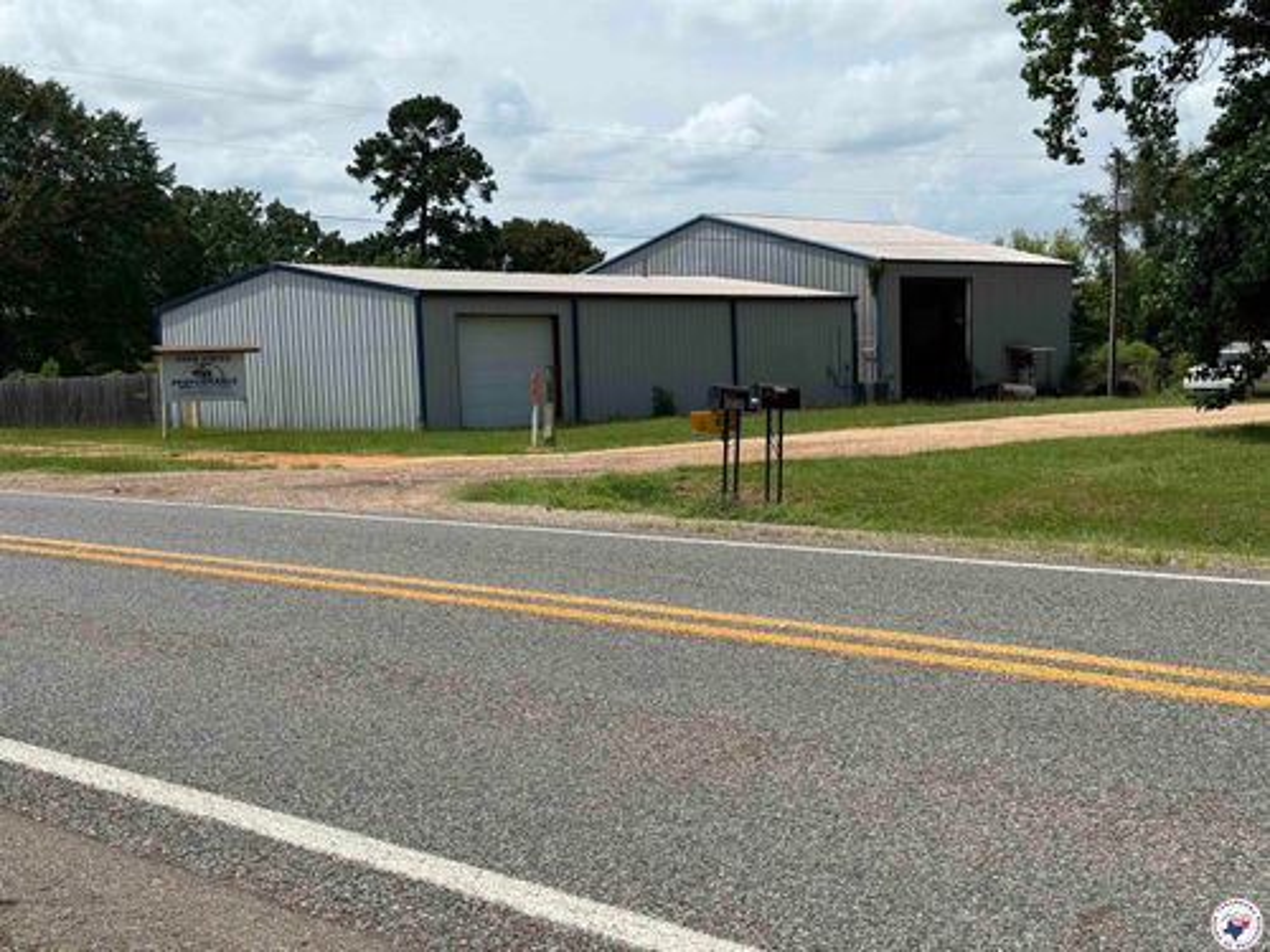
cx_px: 635
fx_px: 1761
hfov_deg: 39.7
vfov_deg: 30.3
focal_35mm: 48
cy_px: 476
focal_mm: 6.76
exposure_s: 1/7143
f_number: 1.78
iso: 64
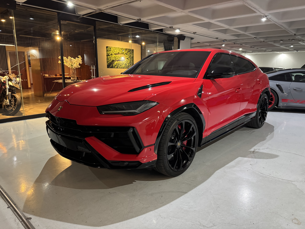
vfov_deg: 56.8
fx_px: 211
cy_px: 114
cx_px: 152
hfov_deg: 71.6
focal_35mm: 24
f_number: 1.78
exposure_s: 1/60
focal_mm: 6.76
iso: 800
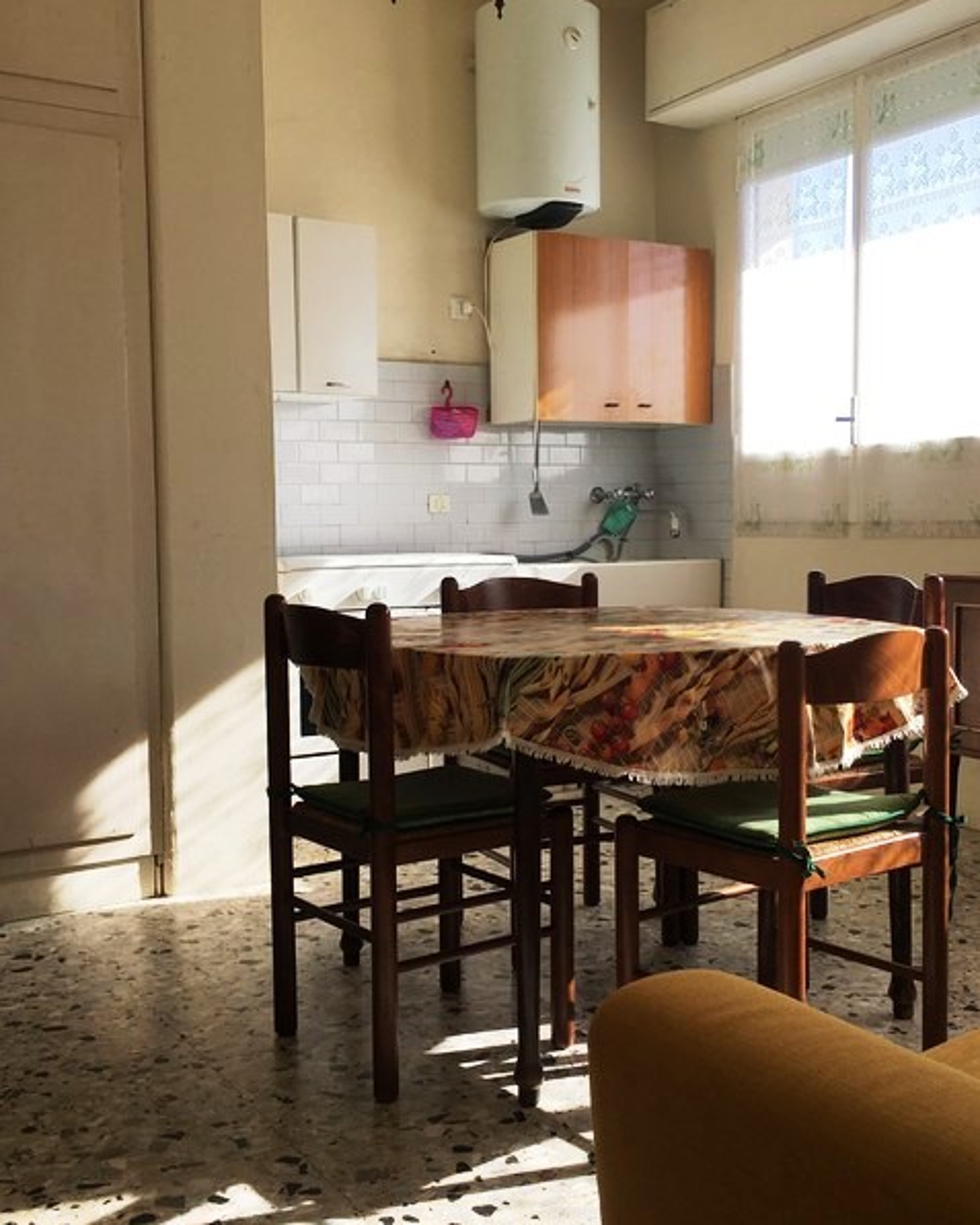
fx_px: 1377
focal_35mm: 38
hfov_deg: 39.1
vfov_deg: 47.9
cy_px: 610
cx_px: 522
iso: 25
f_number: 2.2
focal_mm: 4.15
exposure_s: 1/313
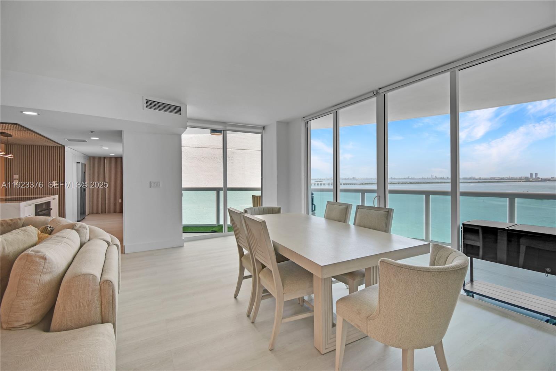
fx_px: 232
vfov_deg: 77.3
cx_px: 278
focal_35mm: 15
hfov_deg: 100.4
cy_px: 186
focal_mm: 10
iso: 250
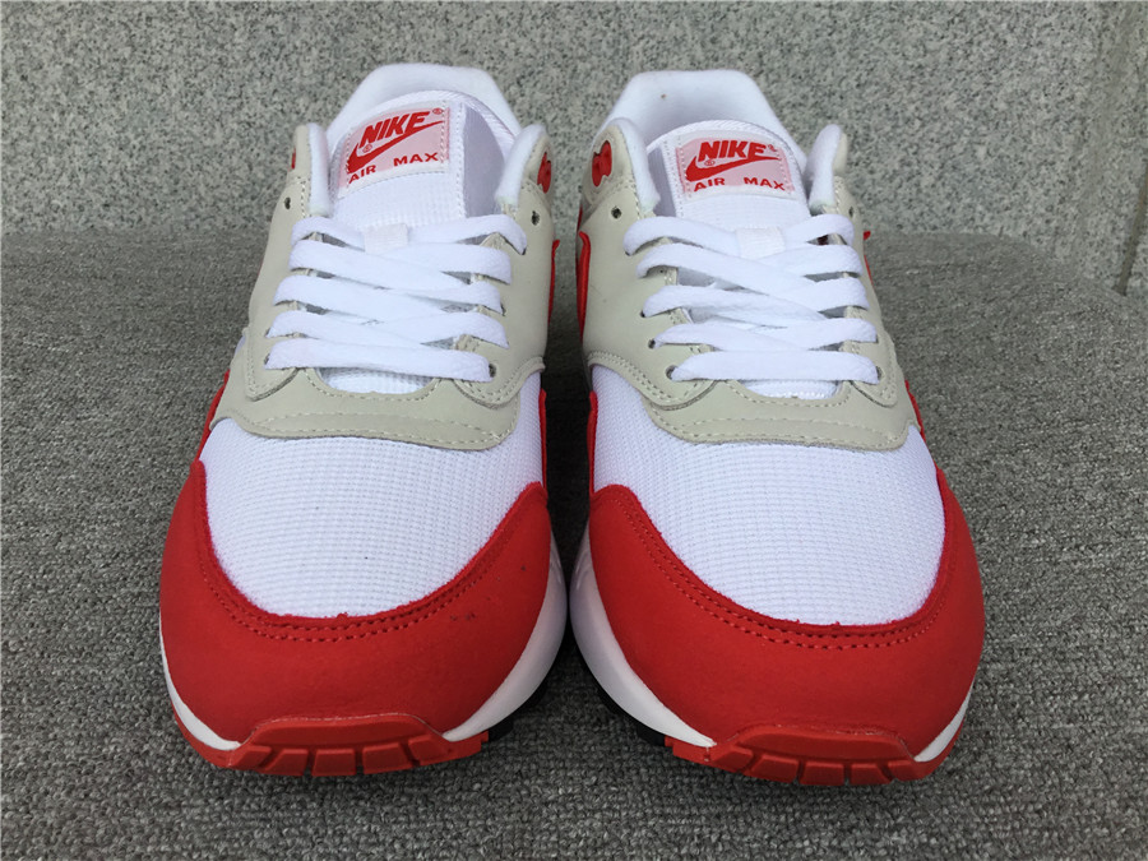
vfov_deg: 45.4
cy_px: 430
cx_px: 574
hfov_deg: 58.4
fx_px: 1028
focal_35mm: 31
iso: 25
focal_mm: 3.3
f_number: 2.4
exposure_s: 1/201
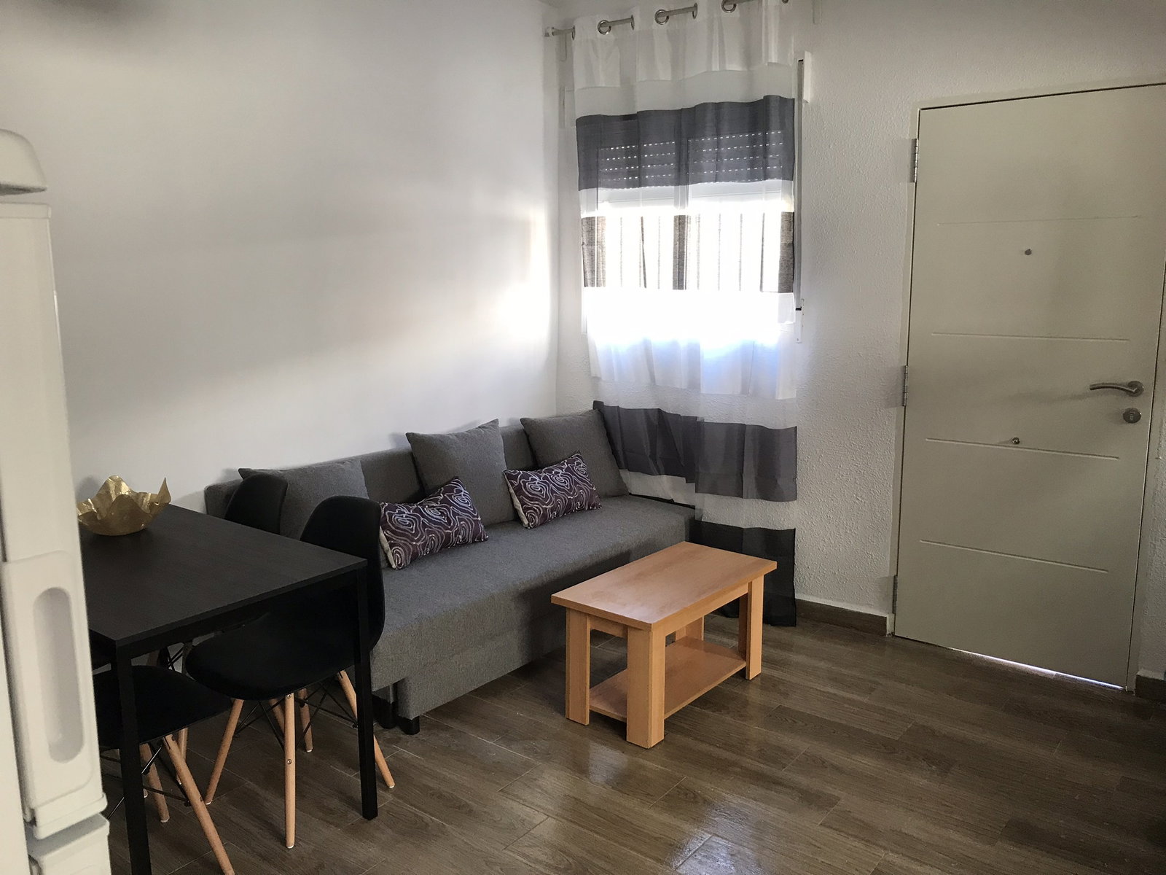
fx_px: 943
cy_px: 438
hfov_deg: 63.4
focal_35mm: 28
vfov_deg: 49.7
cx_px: 583
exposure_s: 1/33
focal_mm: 3.99
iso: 32
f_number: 1.8
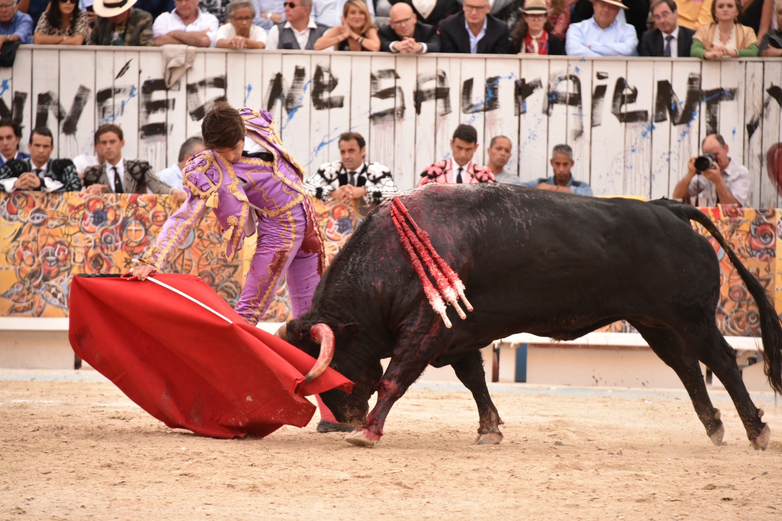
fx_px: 4561
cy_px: 260
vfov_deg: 6.5
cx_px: 391
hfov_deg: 9.8
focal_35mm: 210
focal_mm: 210
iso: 2000
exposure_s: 1/500
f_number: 5.6
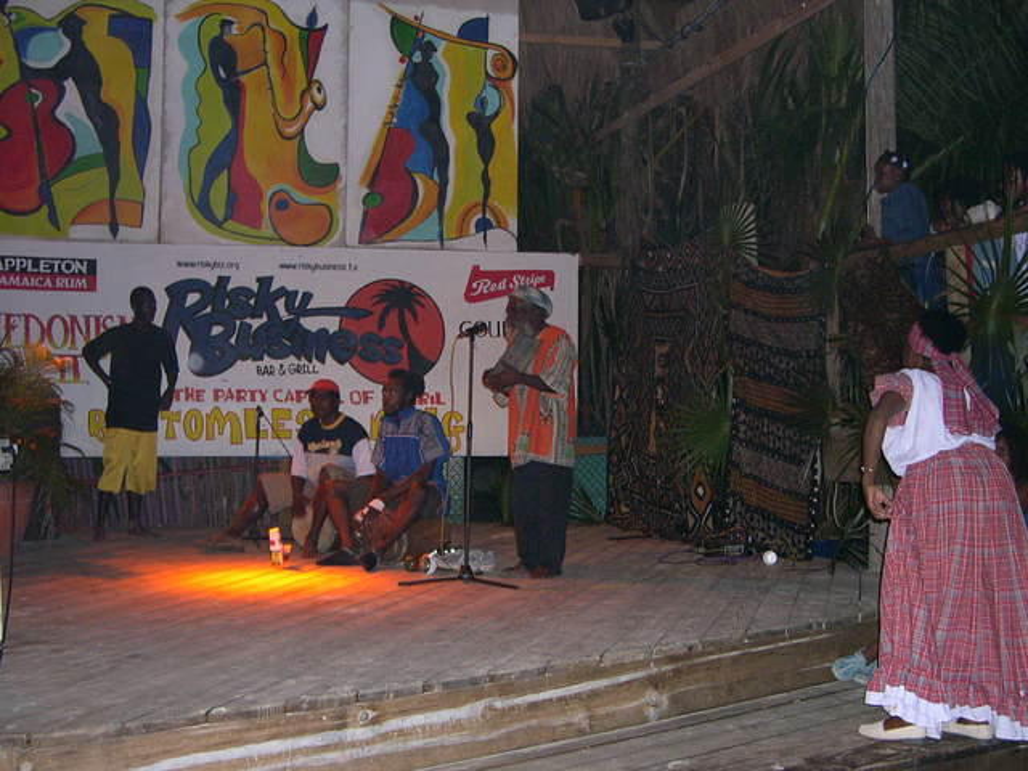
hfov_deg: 49.0
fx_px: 1128
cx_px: 514
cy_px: 386
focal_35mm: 38
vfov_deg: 37.7
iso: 400
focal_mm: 8
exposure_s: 1/60
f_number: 2.8
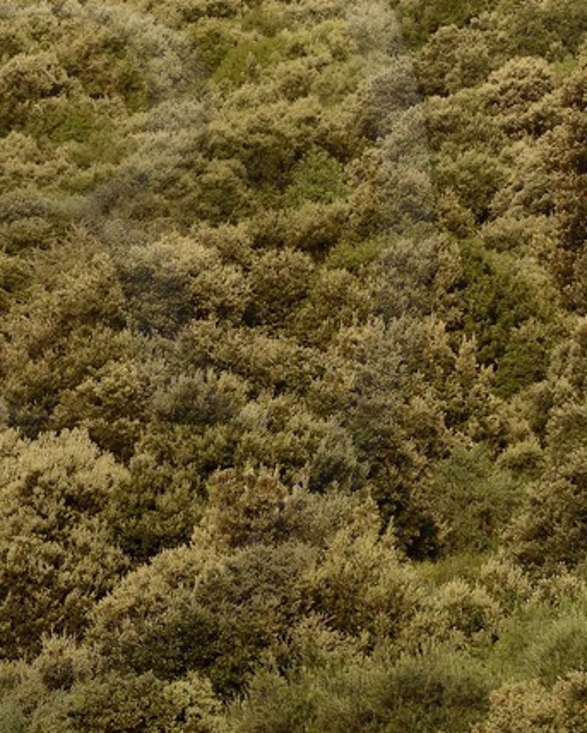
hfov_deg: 2.4
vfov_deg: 3.0
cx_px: -97
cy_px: 218
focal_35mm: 648
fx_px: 14057
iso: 200
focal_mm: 185
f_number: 4
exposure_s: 1/320
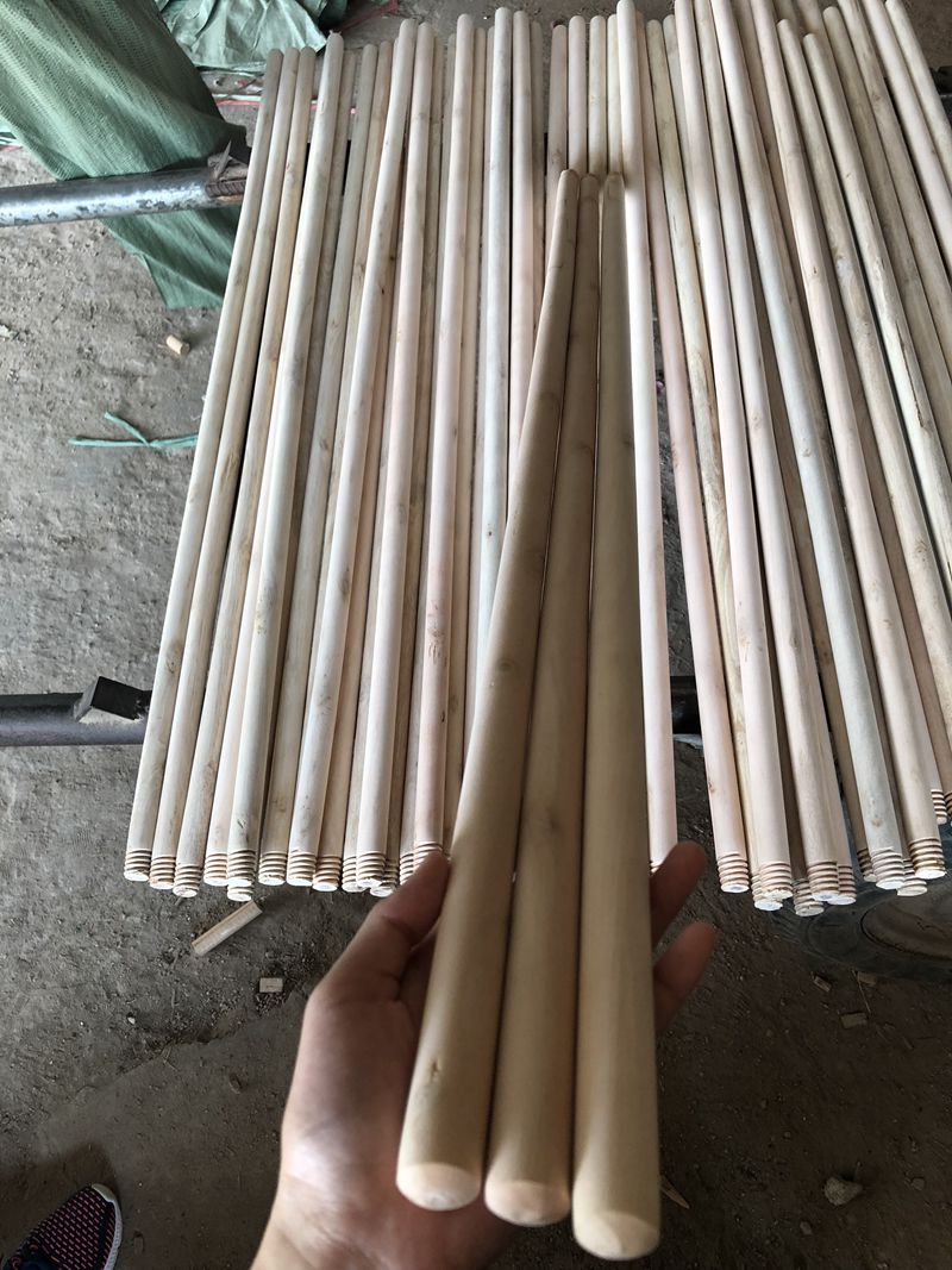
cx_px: 476
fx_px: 1064
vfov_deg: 61.7
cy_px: 635
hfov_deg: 48.2
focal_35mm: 29
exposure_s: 1/33
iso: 25
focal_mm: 3.99
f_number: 1.8
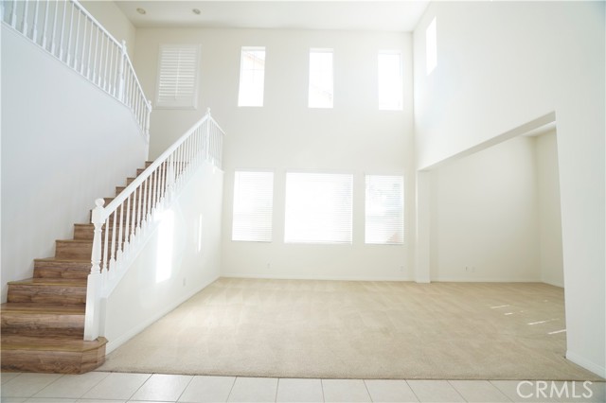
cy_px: 202
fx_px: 269
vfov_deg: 73.7
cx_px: 303
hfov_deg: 96.8
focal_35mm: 16
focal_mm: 16
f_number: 5
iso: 400
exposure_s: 1/30
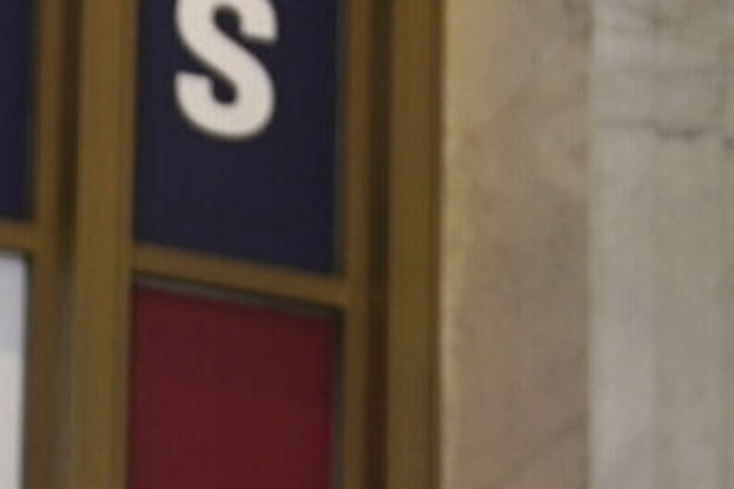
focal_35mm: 325
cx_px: -251
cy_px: 1061
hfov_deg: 6.3
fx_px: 6626
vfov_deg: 4.2
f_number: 3.2
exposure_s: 1/250
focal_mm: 43
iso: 800
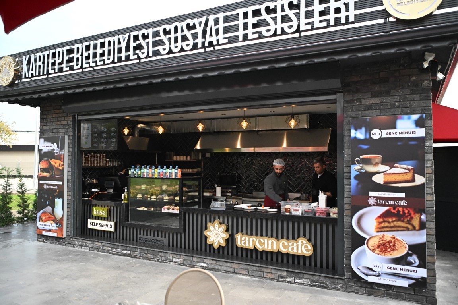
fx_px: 369
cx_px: 229
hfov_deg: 63.7
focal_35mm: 29
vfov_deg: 45.0
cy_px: 152
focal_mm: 29
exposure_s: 1/13000
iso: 6400
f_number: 2.8
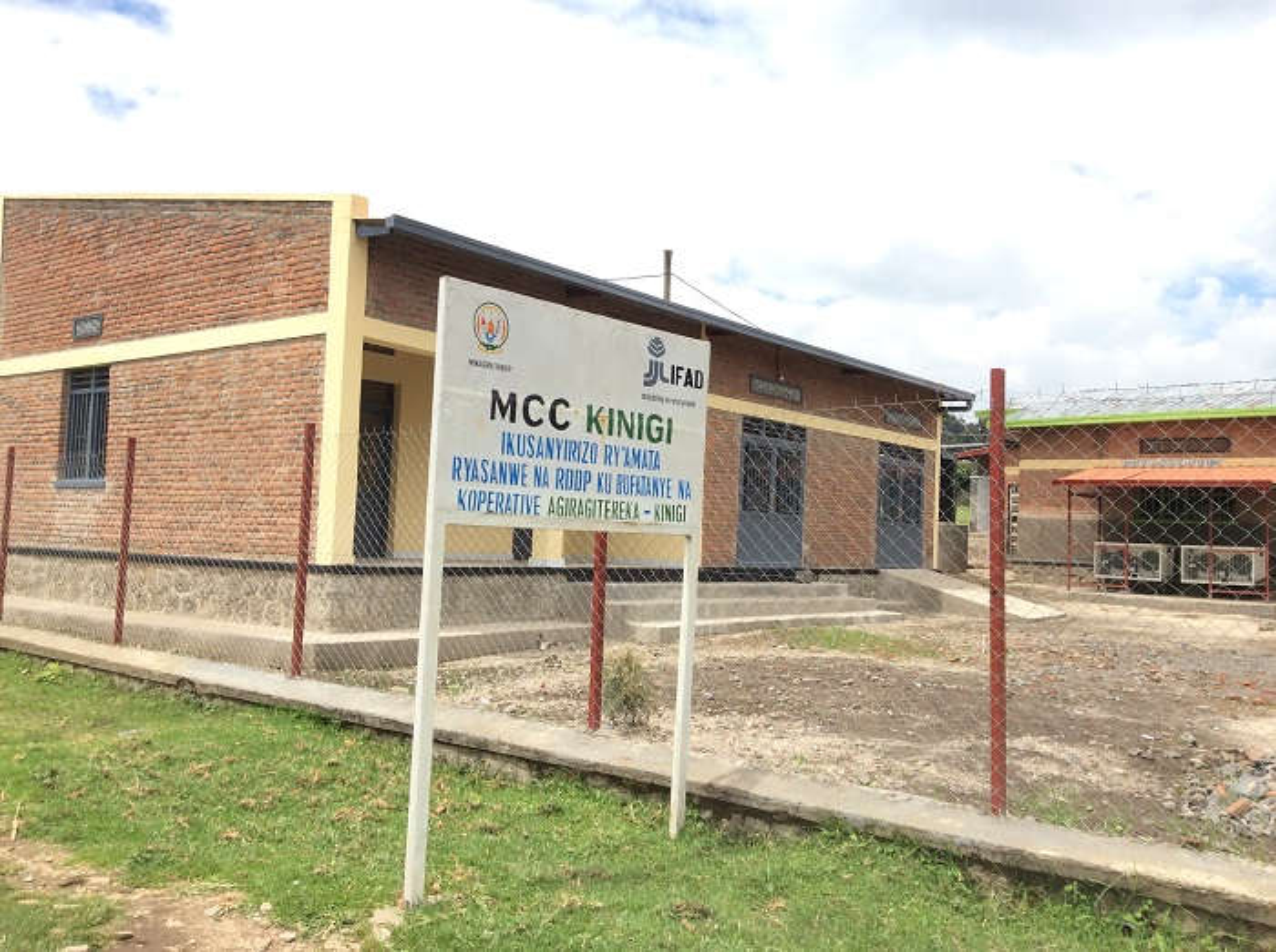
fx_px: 1177
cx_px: 638
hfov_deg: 56.9
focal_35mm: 32
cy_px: 476
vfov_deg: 44.0
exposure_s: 1/1431
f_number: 2.4
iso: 32
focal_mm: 3.3
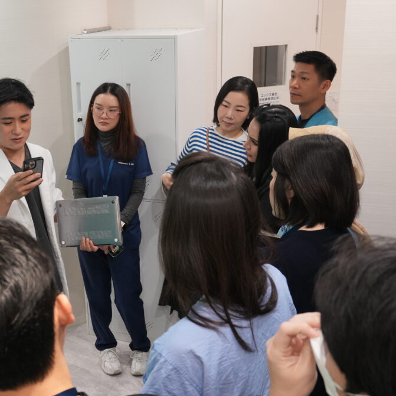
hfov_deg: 34.7
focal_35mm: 49
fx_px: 630
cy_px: 197
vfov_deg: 34.9
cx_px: 142
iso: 800
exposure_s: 1/50
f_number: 5
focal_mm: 25
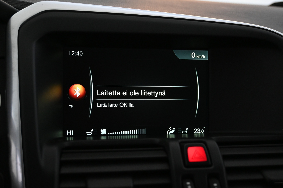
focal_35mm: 44
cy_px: 94
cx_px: 142
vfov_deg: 30.8
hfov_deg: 45.0
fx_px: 342
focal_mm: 29
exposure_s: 1/50
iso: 2200
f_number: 4.8
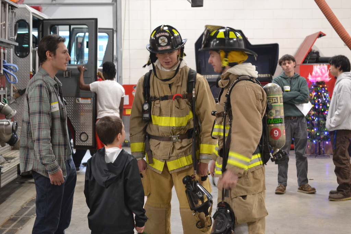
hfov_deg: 28.1
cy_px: 117
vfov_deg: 18.9
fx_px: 702
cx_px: 176
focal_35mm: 72
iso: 1100
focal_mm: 48
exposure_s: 1/15
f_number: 5.6
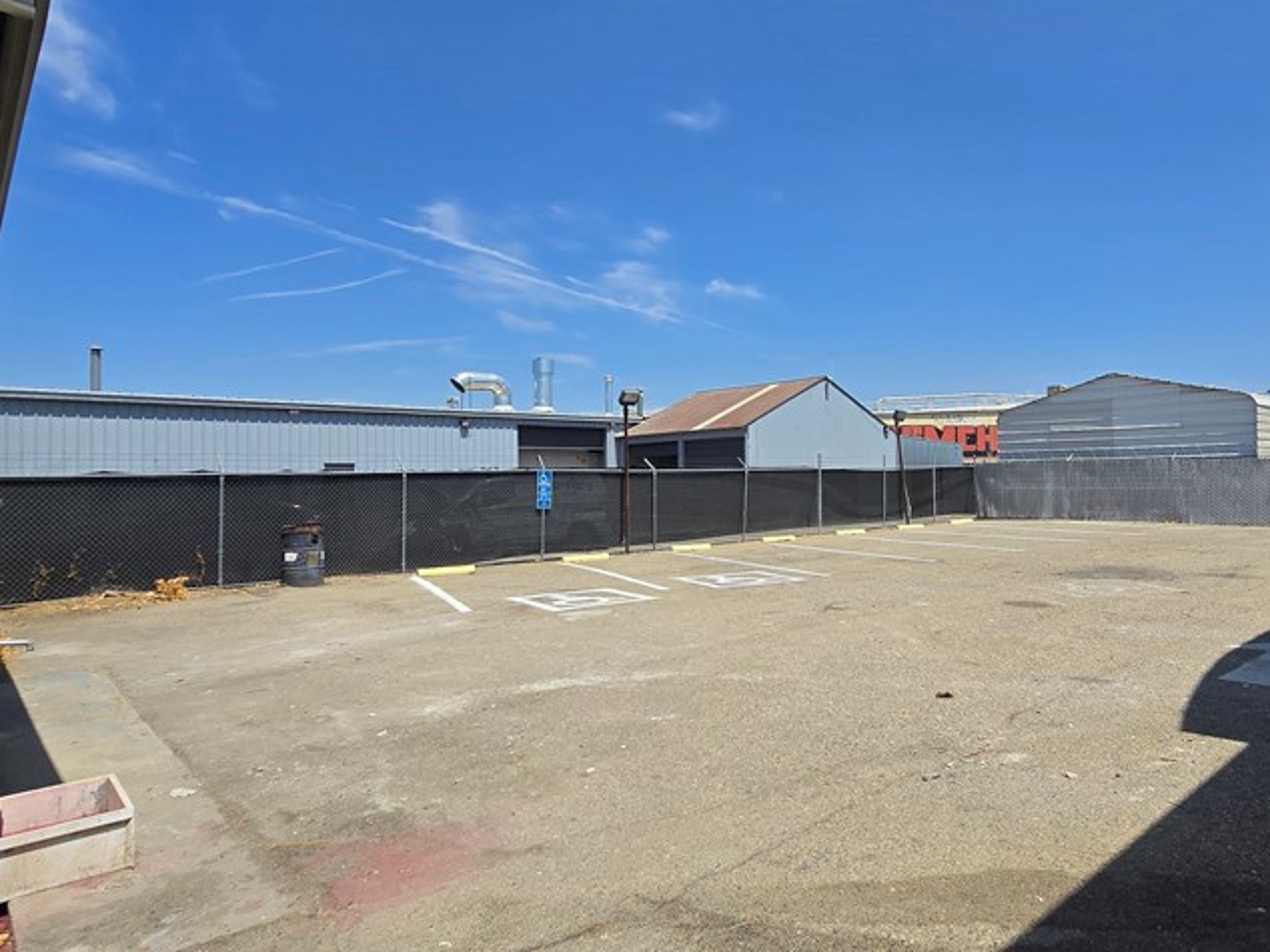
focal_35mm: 21
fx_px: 770
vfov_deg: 63.4
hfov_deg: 78.4
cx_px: 737
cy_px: 463
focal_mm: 2.2
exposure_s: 1/3758
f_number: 2.2
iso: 50
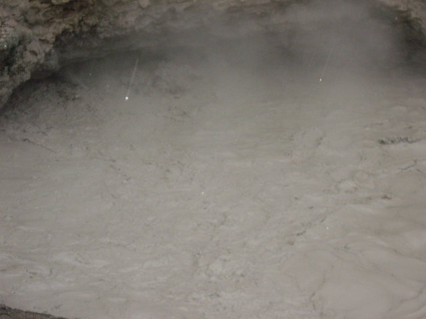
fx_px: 1157
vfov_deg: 15.7
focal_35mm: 94
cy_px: 160
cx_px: 213
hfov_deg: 20.9
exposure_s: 1/100
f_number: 4.6
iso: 200
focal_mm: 15.3
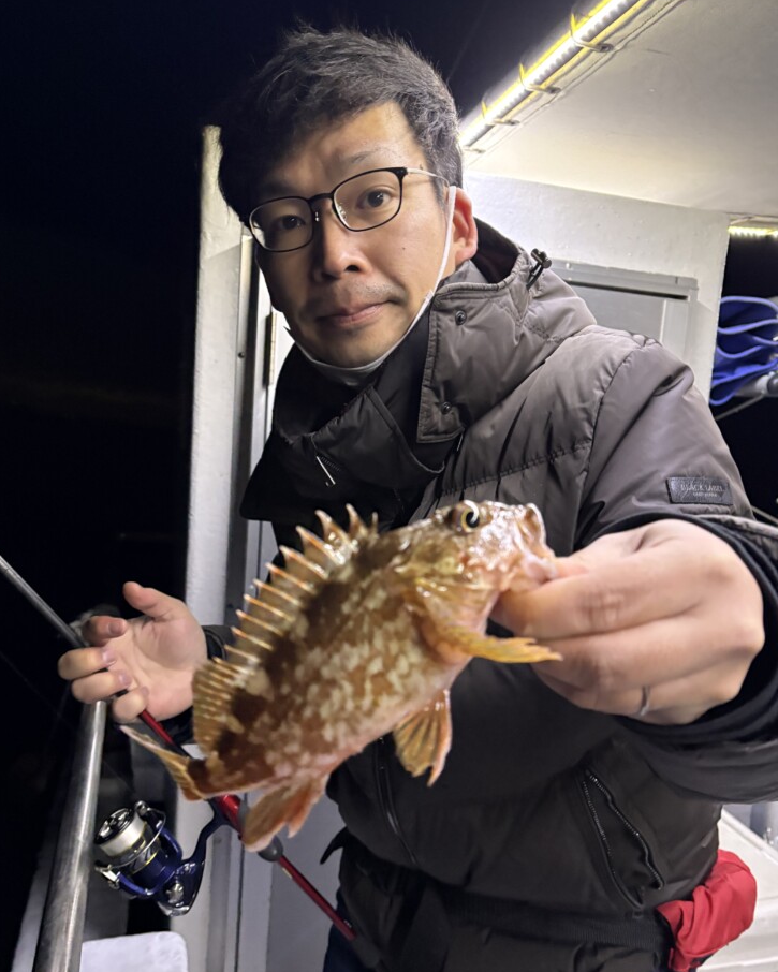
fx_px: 806
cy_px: 527
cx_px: 391
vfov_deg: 62.1
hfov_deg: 51.5
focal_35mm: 28
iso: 640
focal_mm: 5.96
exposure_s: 1/37
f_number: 1.6
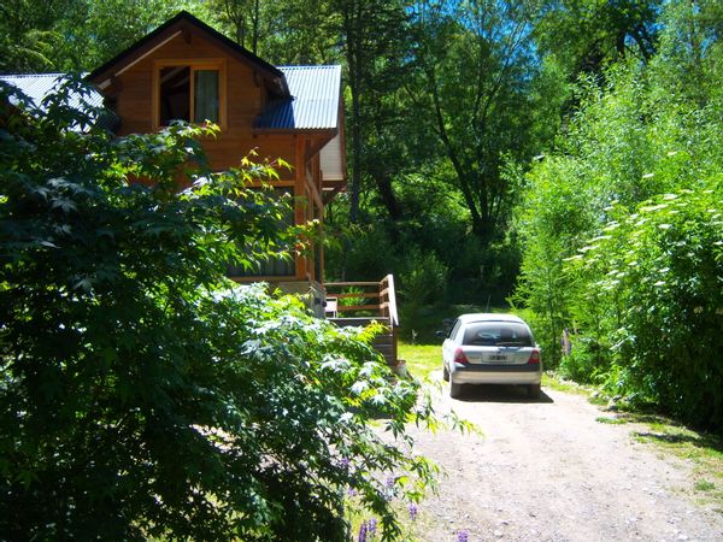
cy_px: 271
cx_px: 362
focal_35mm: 36
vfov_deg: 39.7
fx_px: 752
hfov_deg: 51.4
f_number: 2.8
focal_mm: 7.5
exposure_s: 1/500
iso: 80
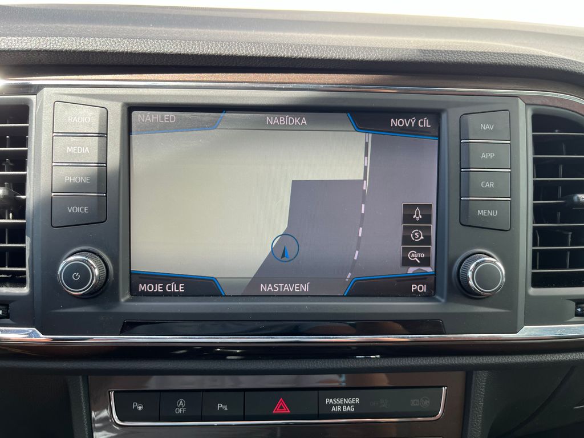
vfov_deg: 53.1
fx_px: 439
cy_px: 219
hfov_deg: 67.3
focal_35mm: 26
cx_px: 292
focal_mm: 5.1
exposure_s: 1/279
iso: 40
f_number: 1.6
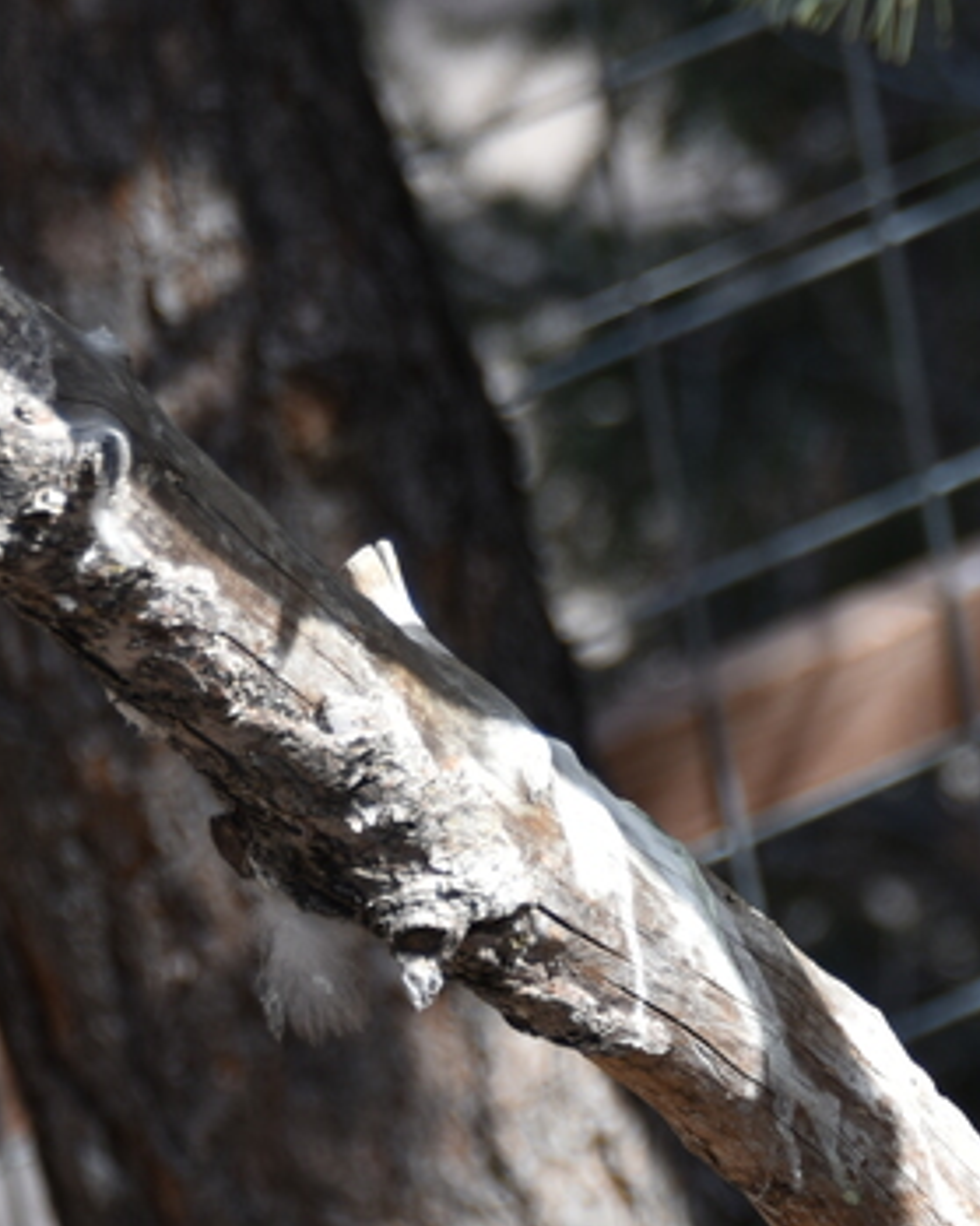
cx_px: 1630
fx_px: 15597
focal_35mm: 430
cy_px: 819
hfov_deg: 3.6
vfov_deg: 4.5
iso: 125
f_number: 5.6
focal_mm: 125
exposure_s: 1/250
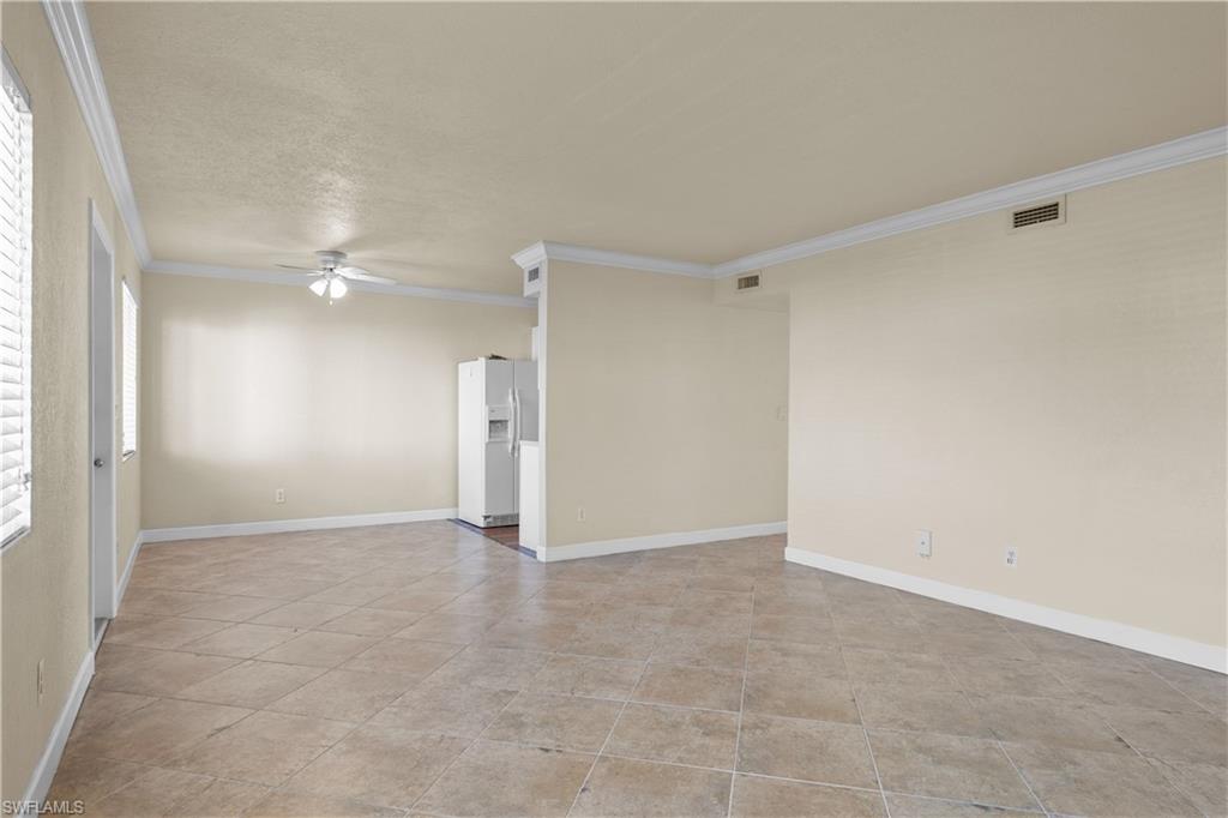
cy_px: 409
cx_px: 614
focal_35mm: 19
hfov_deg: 86.9
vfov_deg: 64.5
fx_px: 648
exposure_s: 1
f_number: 7.1
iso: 100
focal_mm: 13
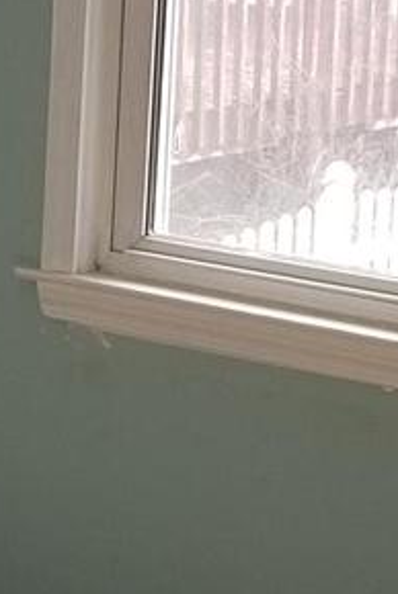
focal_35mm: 143
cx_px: -324
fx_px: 2366
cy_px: 383
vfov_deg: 14.3
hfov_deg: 9.2
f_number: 1.7
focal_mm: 4.25
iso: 50
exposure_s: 1/91
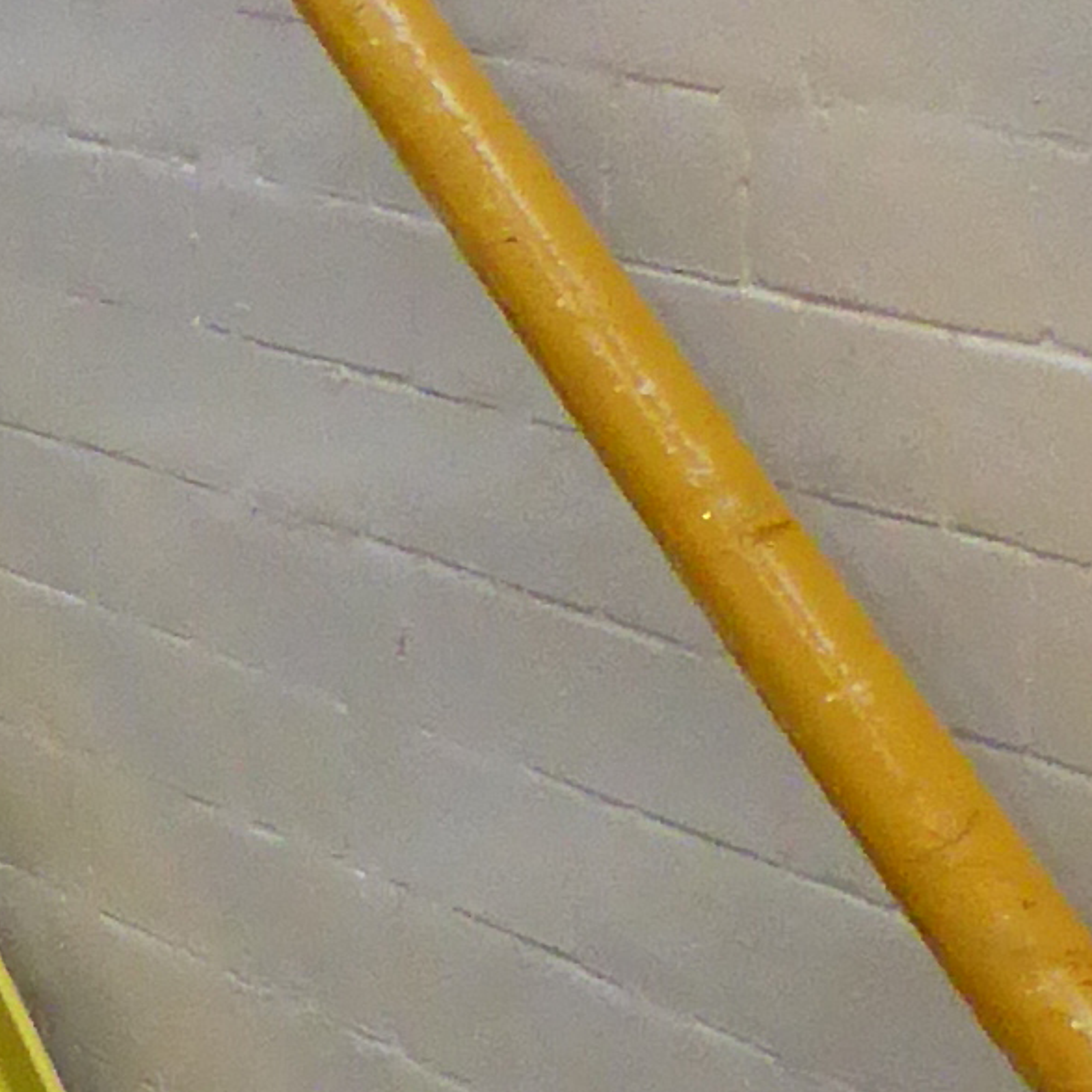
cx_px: -1297
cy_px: 733
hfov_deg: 9.1
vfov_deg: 9.9
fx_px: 6317
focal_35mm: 177
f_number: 3.3
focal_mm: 4.3
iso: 400
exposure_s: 1/60
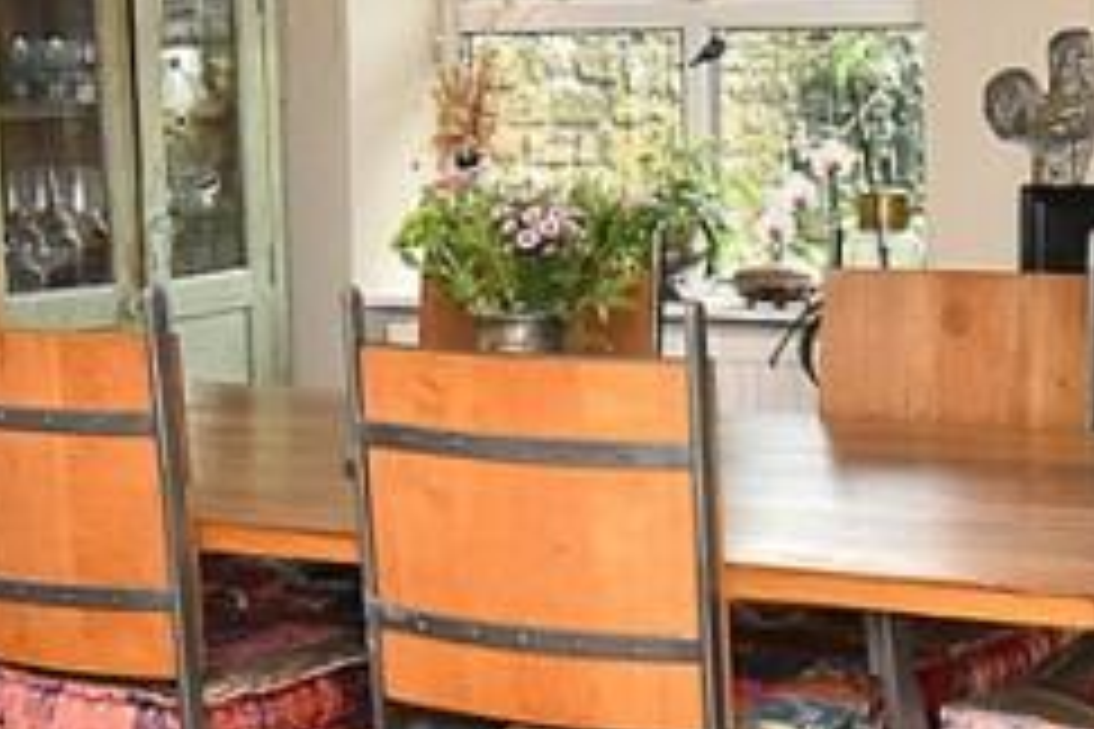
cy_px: 234
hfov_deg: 24.6
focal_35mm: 82
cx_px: 761
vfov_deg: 16.6
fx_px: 2495
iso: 1600
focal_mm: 13
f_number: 4
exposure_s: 1/125
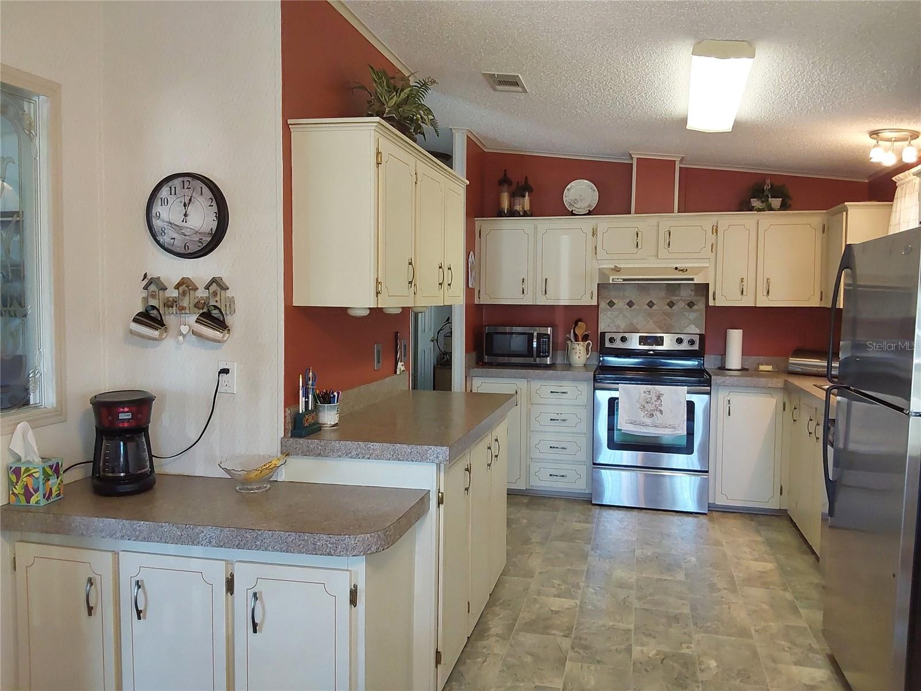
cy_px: 346
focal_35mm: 28
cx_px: 460
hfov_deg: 63.4
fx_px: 745
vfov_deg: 49.7
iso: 160
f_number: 1.9
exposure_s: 1/60
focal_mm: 2.91
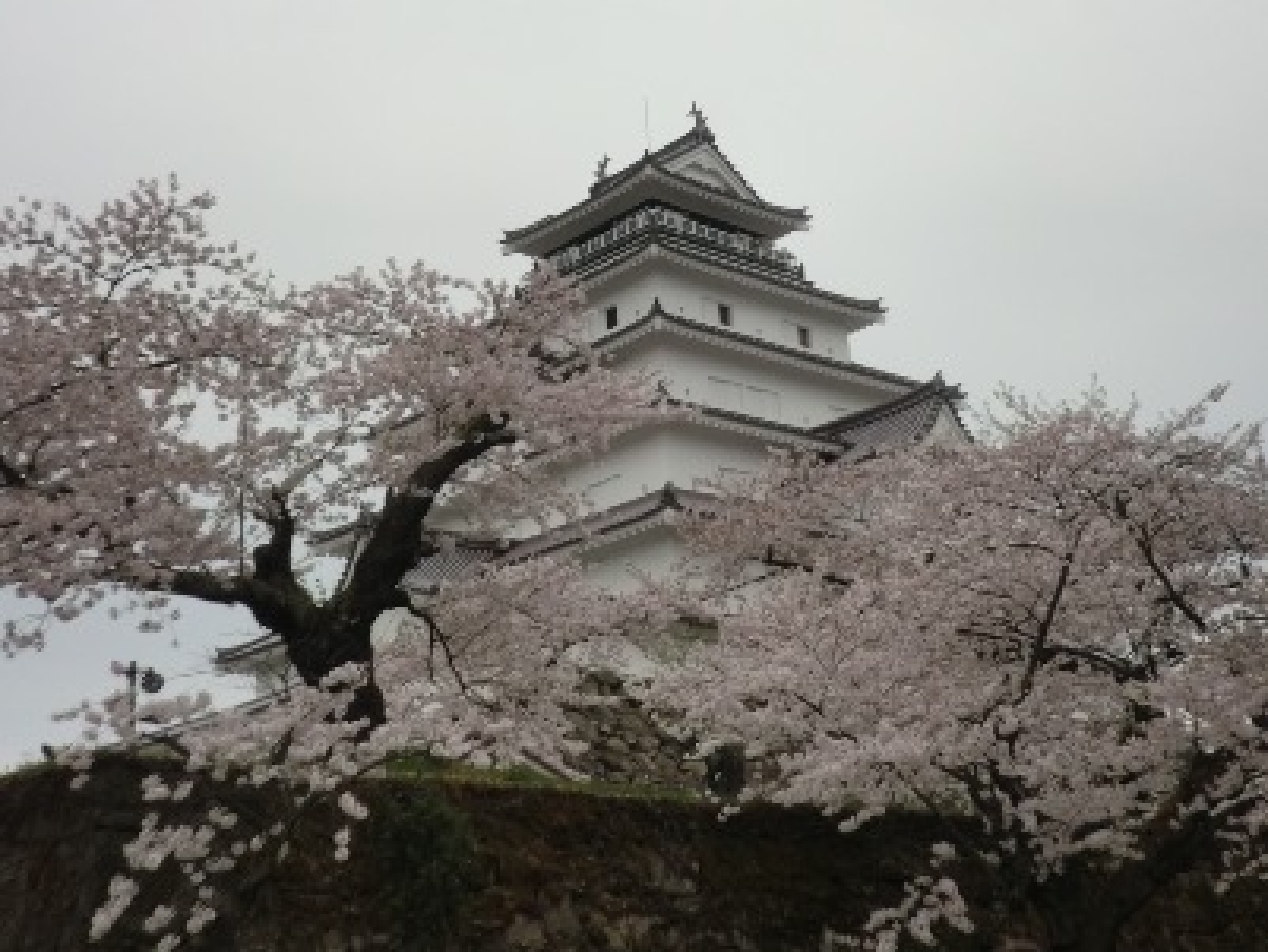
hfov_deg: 67.3
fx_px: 953
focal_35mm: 26
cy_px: 476
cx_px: 634
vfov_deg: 53.1
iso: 50
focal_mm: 4.7
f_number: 7.9
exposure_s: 1/200
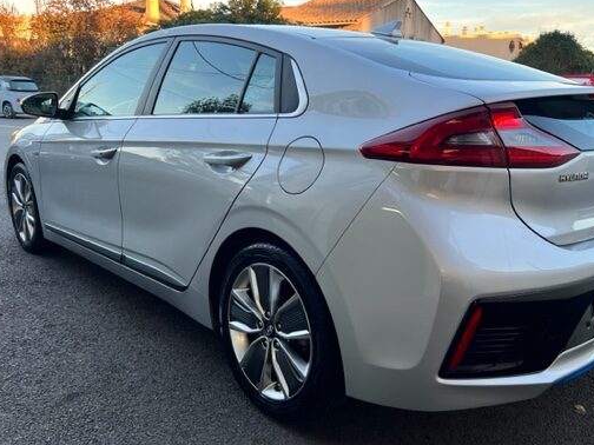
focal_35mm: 33
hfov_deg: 55.1
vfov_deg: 42.9
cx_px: 344
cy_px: 200
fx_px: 566
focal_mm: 5.7
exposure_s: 1/267
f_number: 1.5
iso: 40
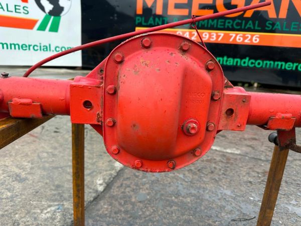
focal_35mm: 24
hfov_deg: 71.6
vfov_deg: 56.8
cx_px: 150
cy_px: 113
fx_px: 209
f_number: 1.78
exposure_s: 1/864
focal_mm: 6.86
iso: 80
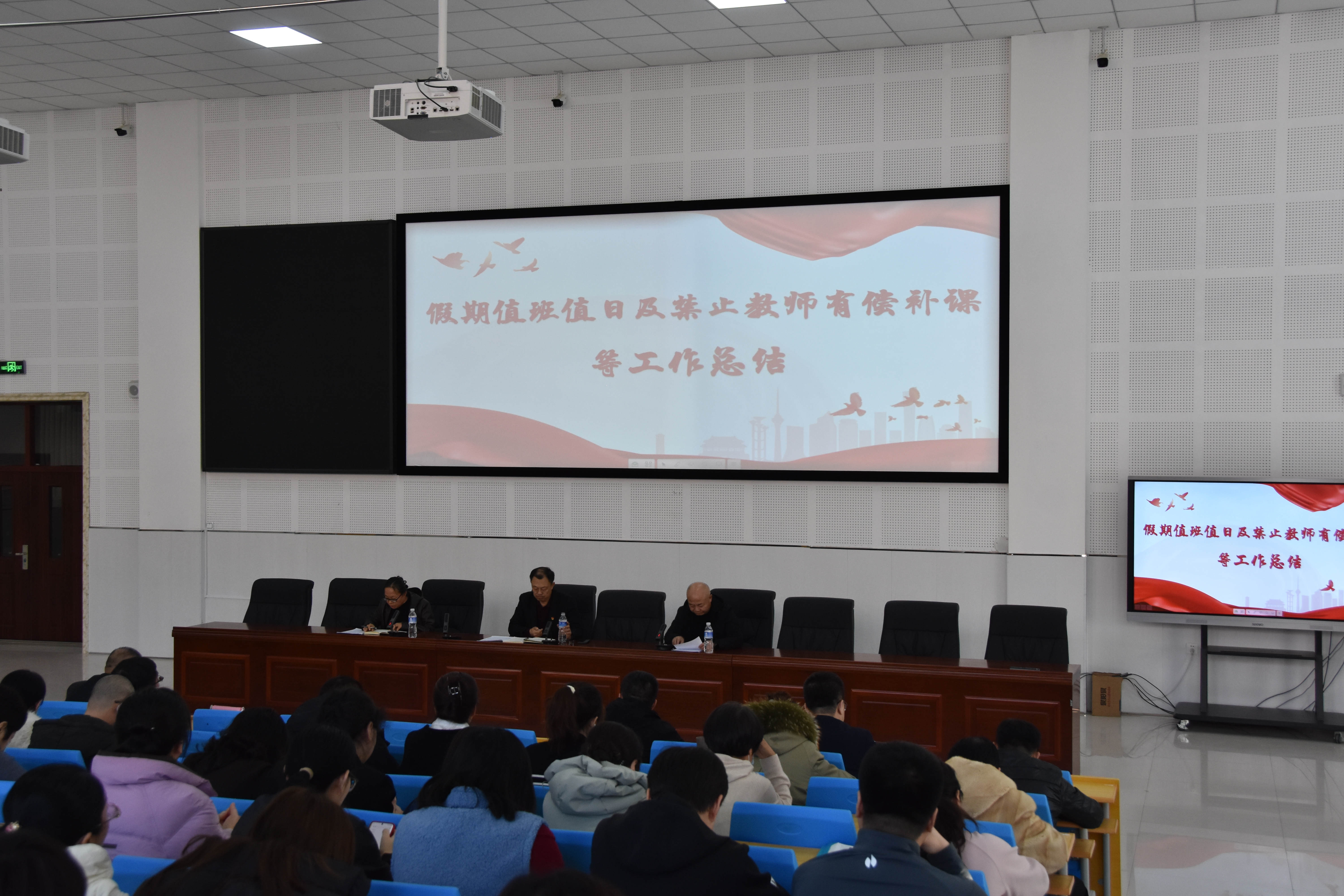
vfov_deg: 33.0
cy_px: 448
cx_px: 672
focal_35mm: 40
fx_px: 1512
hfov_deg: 47.9
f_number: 5.6
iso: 800
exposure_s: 1/125
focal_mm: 27
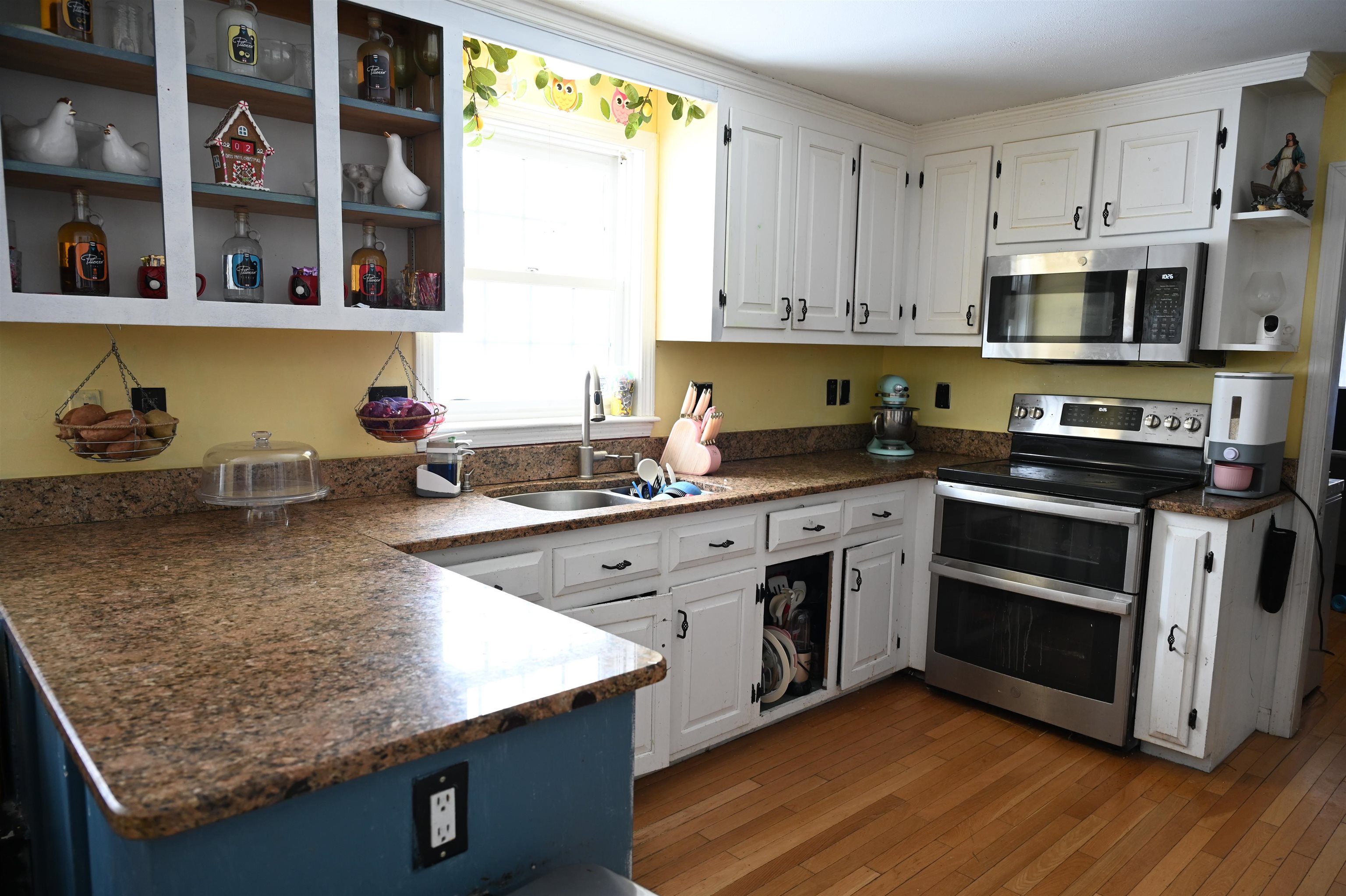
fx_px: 897
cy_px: 448
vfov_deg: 53.1
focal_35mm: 24
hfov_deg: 73.8
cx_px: 673
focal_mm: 24
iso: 640
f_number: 4
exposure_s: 1/50
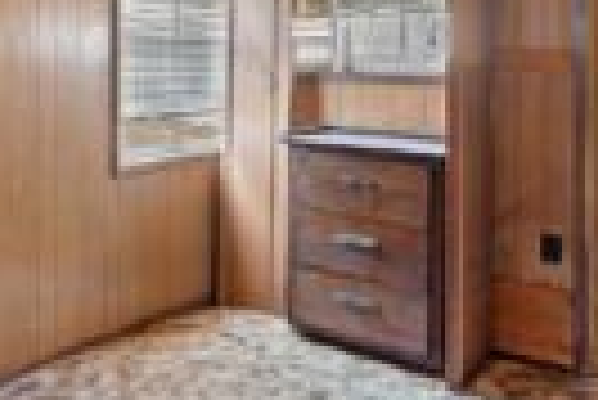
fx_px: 748
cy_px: 25
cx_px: 94
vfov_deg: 28.5
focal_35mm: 45
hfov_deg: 41.1
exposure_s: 1
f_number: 8
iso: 200
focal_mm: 15
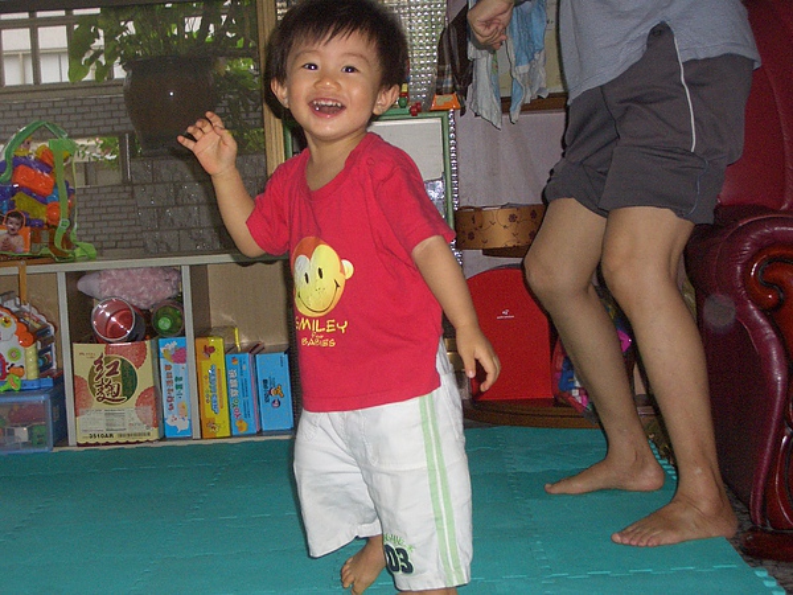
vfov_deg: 19.9
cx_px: 396
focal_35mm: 74
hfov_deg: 26.3
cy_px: 298
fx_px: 1695
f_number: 3.9
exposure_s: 1/60
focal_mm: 12.2
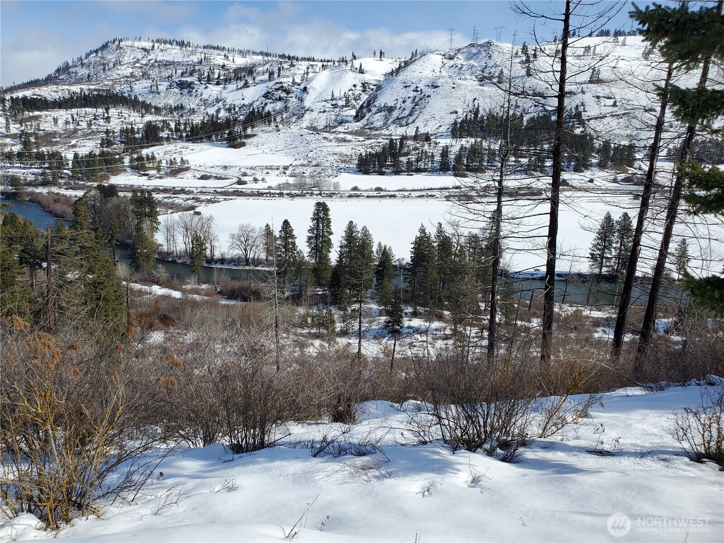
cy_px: 272
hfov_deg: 67.3
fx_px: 544
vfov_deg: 53.1
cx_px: 362
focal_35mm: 26
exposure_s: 1/2199
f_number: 2.4
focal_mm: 4.3
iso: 50
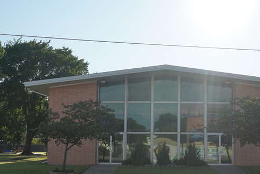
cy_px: 121
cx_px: 160
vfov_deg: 24.9
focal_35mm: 54
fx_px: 390
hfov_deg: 36.7
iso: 100
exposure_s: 1/250
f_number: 9
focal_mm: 22
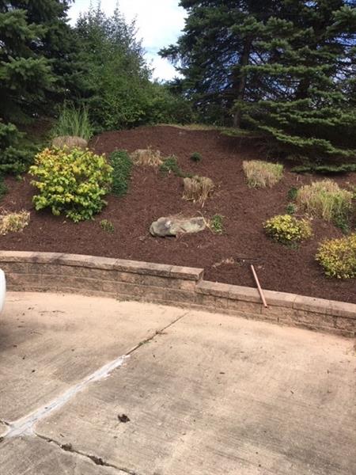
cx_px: 178
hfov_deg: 48.2
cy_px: 238
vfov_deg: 61.7
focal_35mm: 29
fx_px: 398
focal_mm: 4.15
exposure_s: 1/561
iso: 25
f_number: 2.2
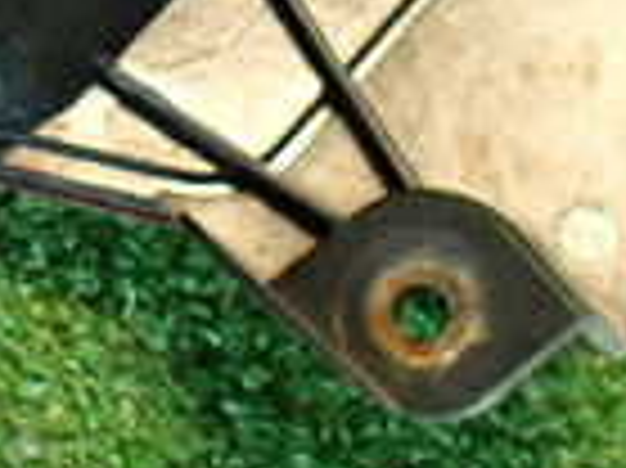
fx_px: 1951
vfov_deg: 12.8
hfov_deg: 17.1
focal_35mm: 108
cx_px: -207
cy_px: -292
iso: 250
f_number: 2
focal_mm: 4.5
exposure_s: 1/30
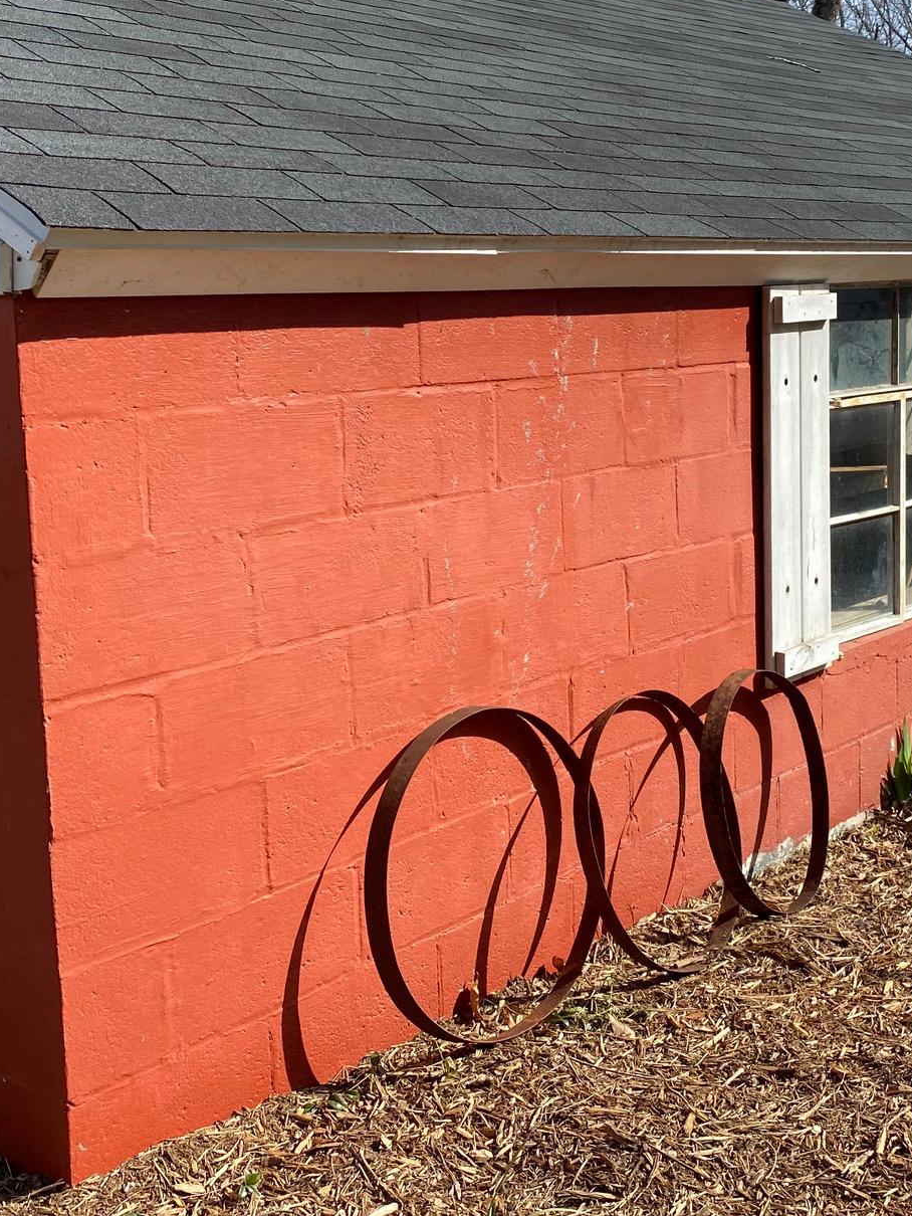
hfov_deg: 32.8
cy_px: 461
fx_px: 1545
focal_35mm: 44
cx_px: 557
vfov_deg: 42.6
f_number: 1.8
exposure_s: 1/1779
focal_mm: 4.25
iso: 32
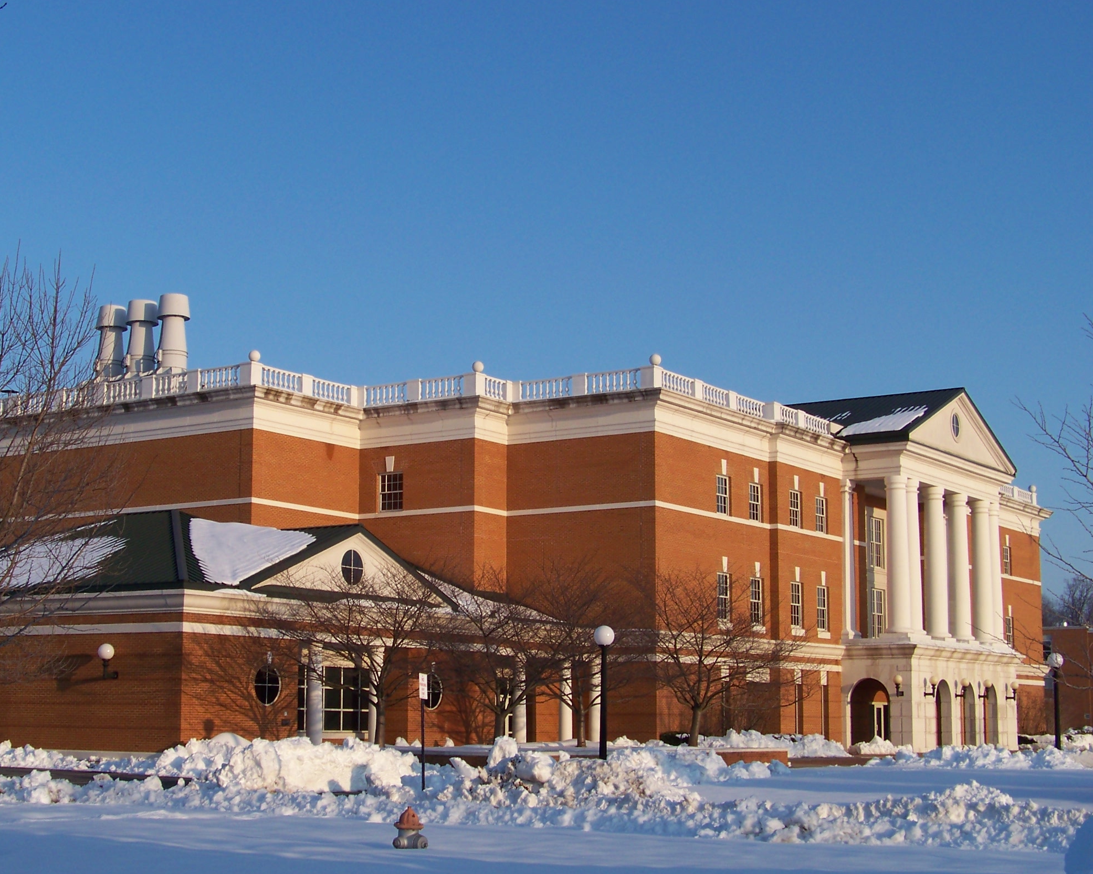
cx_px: 422
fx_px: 1779
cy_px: 467
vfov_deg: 27.6
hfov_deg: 34.0
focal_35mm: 55
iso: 64
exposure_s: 1/500
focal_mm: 6.75
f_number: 4
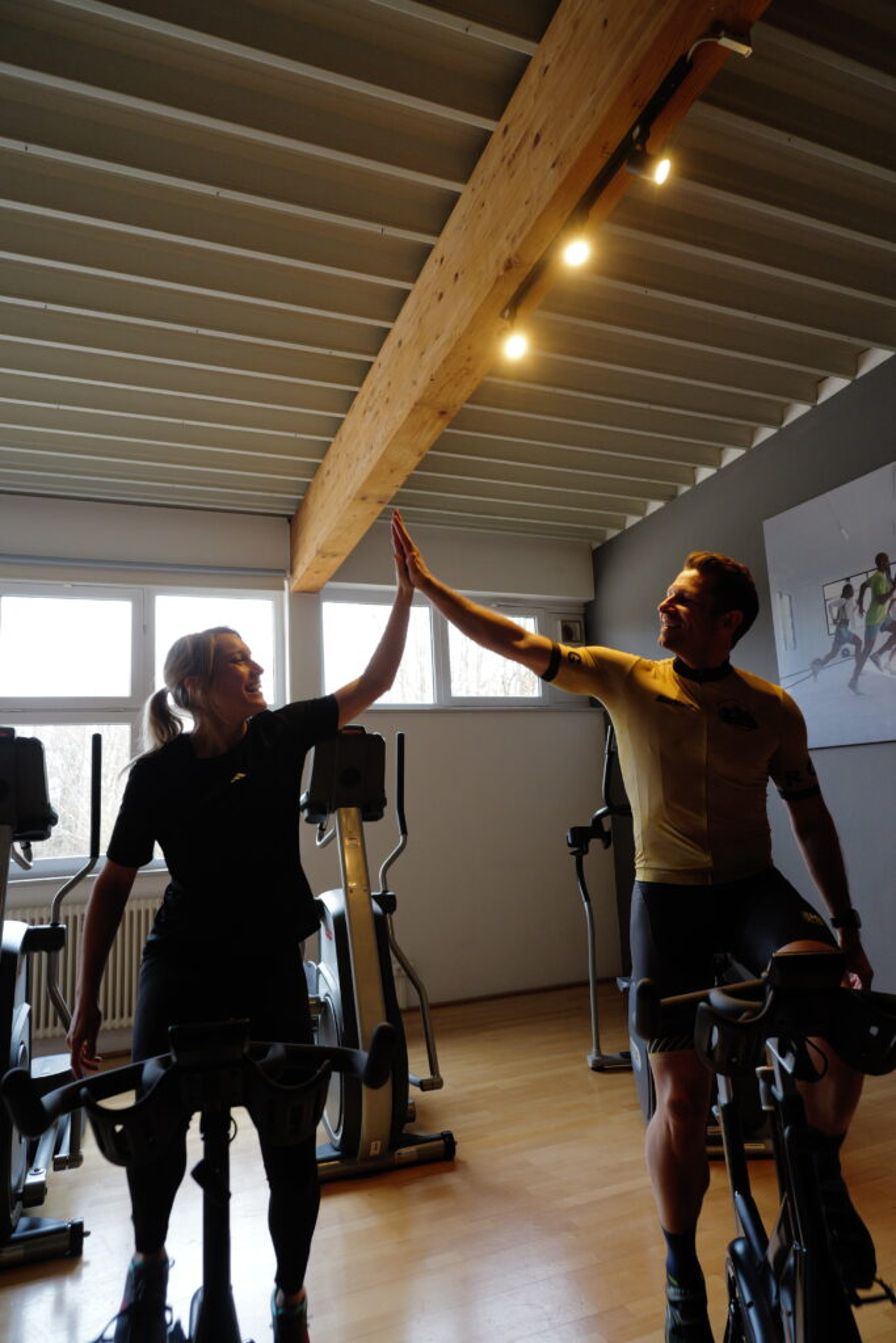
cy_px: 672
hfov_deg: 59.5
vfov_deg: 81.2
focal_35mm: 21
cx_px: 448
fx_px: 784
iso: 2000
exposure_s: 1/125
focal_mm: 21
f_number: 11
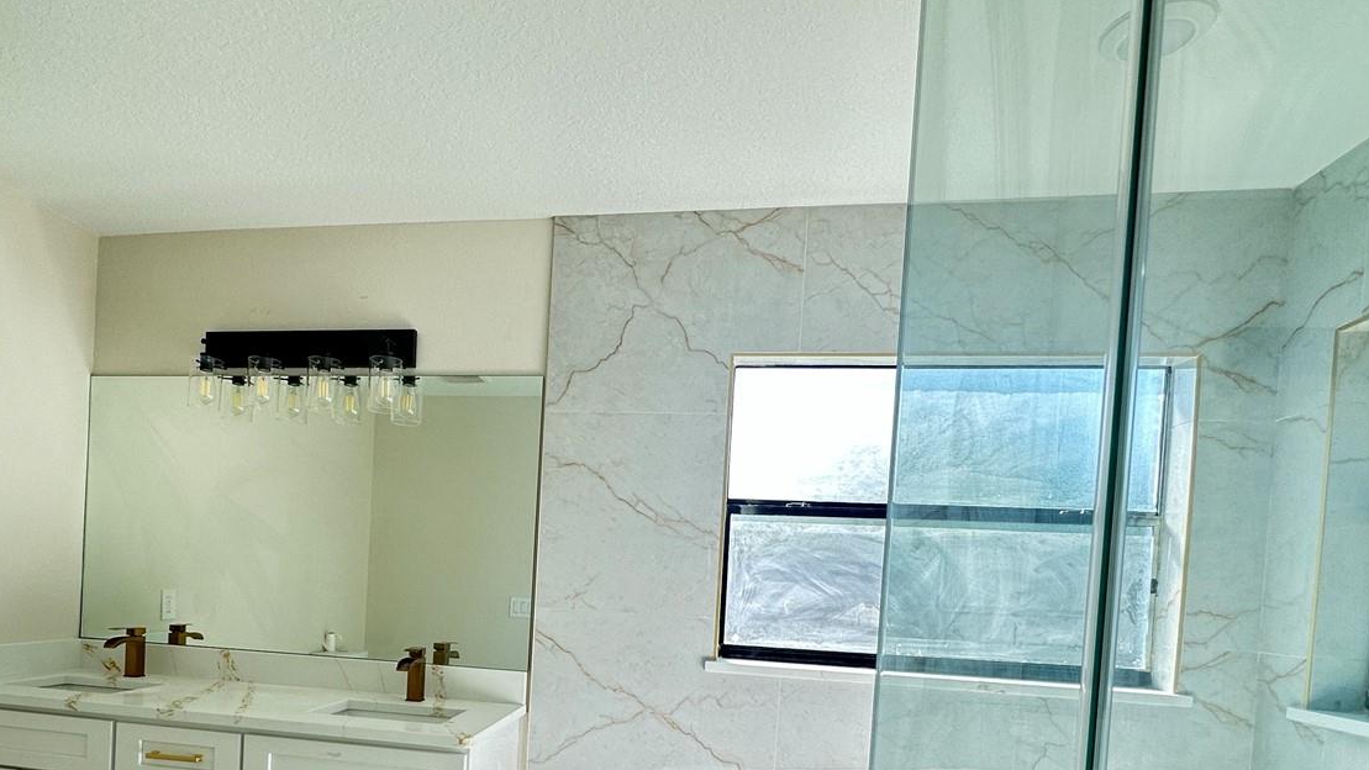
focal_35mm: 22
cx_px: 546
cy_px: 603
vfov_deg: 48.9
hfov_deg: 80.2
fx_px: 799
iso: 50
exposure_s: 1/99
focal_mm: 2.22
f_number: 2.2
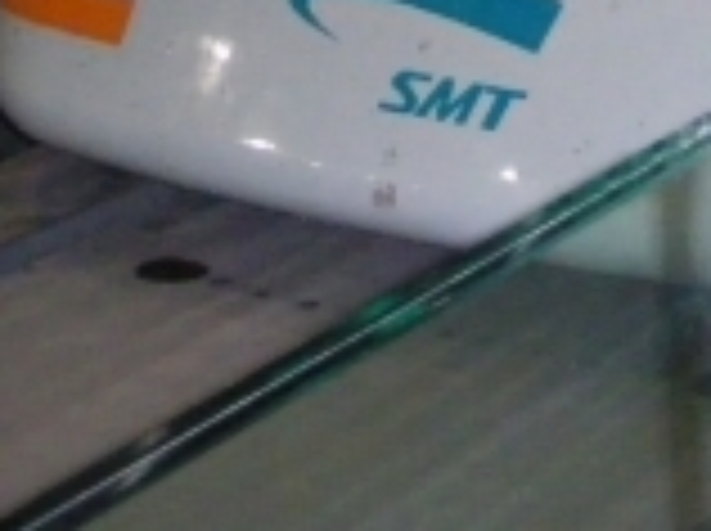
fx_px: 2810
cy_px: -392
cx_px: 1112
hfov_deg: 13.5
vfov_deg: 10.2
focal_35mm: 137
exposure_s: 1/50
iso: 800
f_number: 3.5
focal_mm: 6.3
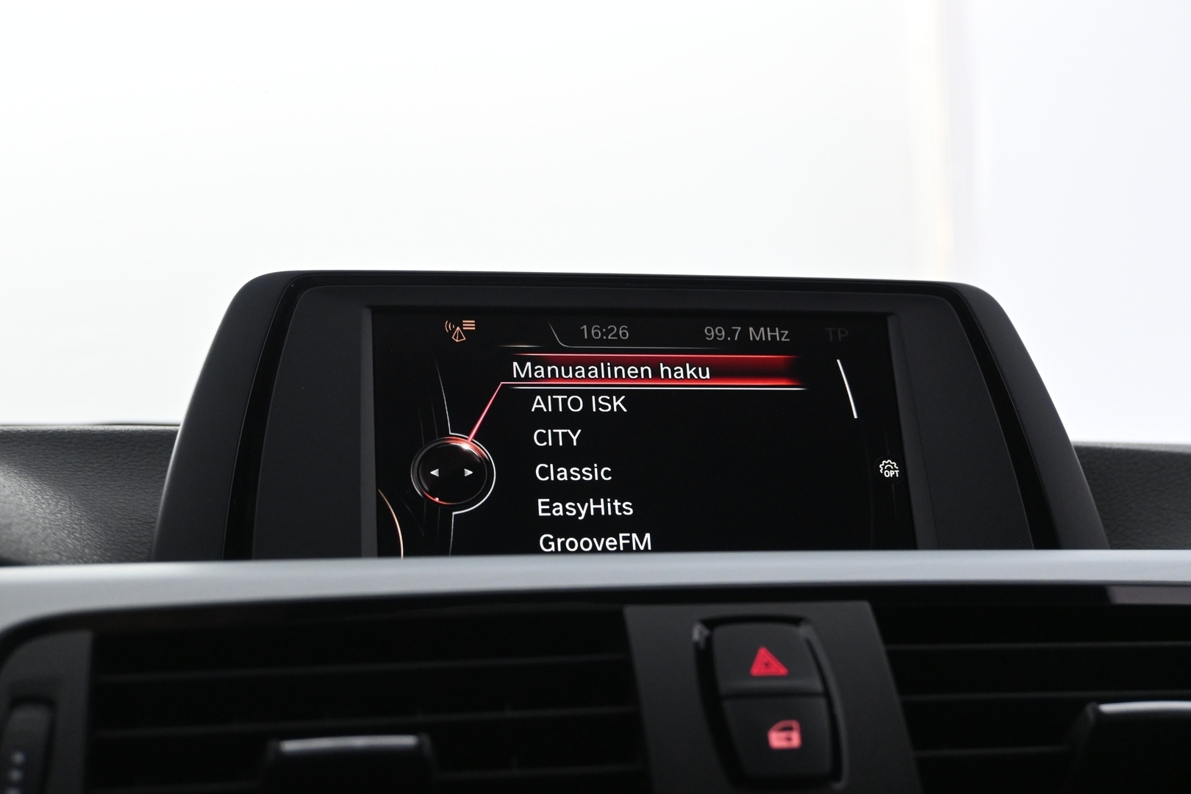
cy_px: 397
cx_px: 596
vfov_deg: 27.7
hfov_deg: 40.5
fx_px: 1613
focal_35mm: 49
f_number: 5
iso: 1800
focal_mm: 32.5
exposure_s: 1/50
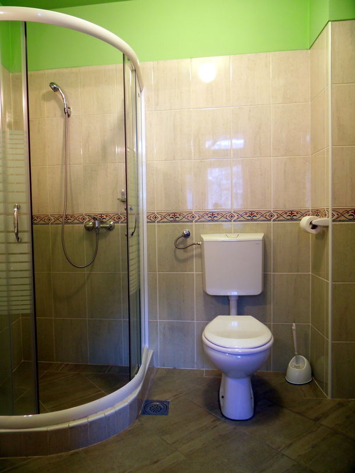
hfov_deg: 56.8
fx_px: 328
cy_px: 236
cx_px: 178
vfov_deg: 71.6
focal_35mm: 24
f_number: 3.3
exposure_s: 1/2
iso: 80
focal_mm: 4.2
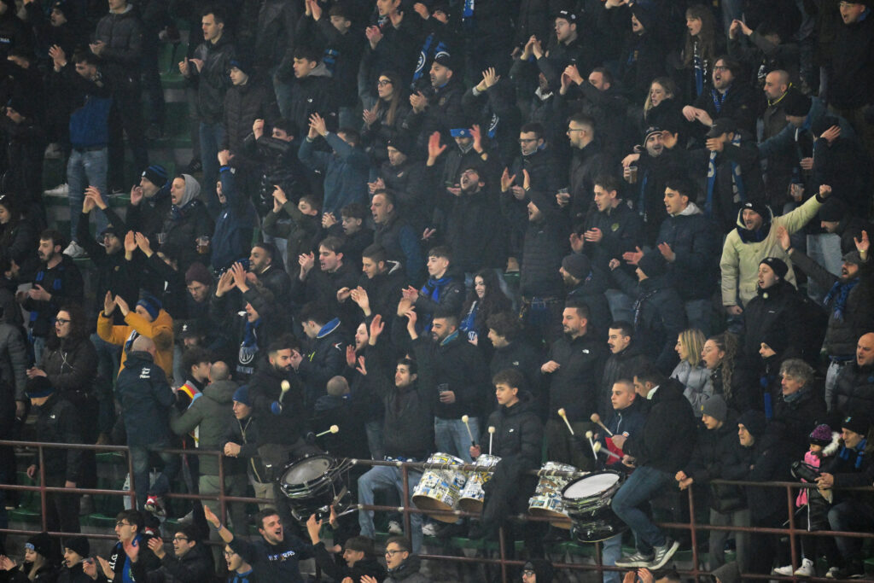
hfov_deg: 3.4
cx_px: 437
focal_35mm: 600
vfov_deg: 2.3
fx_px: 14568
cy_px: 292
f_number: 6.3
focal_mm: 600
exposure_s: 1/125
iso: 4000
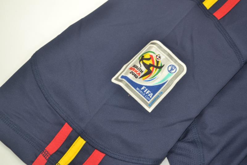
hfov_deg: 36.9
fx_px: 370
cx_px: 124
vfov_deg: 25.0
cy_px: 82
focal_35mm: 54
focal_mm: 36
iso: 200
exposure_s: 1/60
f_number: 5
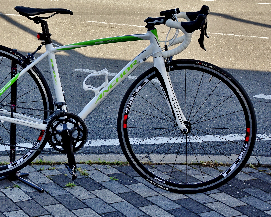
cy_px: 95
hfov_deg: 19.9
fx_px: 770
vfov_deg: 16.0
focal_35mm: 96
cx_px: 91
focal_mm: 12.42
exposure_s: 1/80
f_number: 6.3
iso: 80
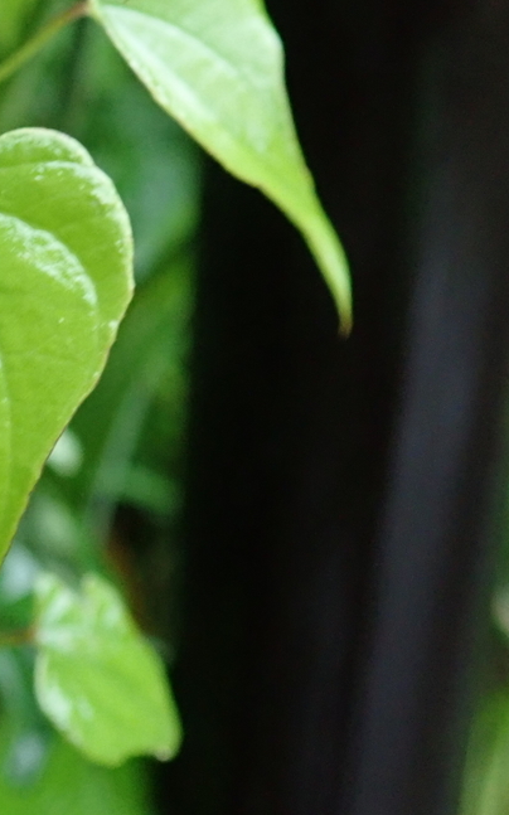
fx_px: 1310
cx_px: -163
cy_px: 277
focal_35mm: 59
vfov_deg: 34.3
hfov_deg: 20.1
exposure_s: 1/80
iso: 800
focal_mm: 5.5
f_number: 2.3
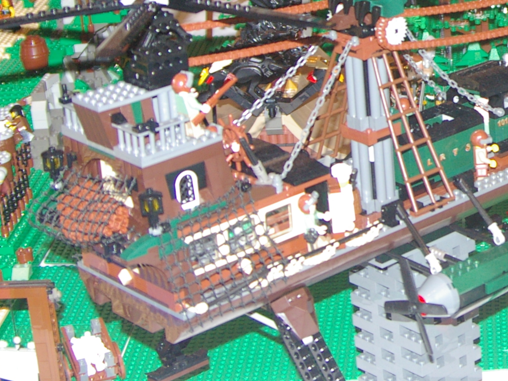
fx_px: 1766
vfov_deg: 12.2
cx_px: 584
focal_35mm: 120
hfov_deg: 15.8
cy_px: 46
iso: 800
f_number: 5.6
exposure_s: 1/45
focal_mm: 31
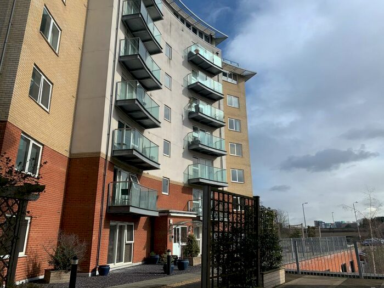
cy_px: 144
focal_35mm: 26
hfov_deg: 67.3
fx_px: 288
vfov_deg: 53.1
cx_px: 192
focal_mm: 4.25
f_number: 1.8
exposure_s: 1/2160
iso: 25
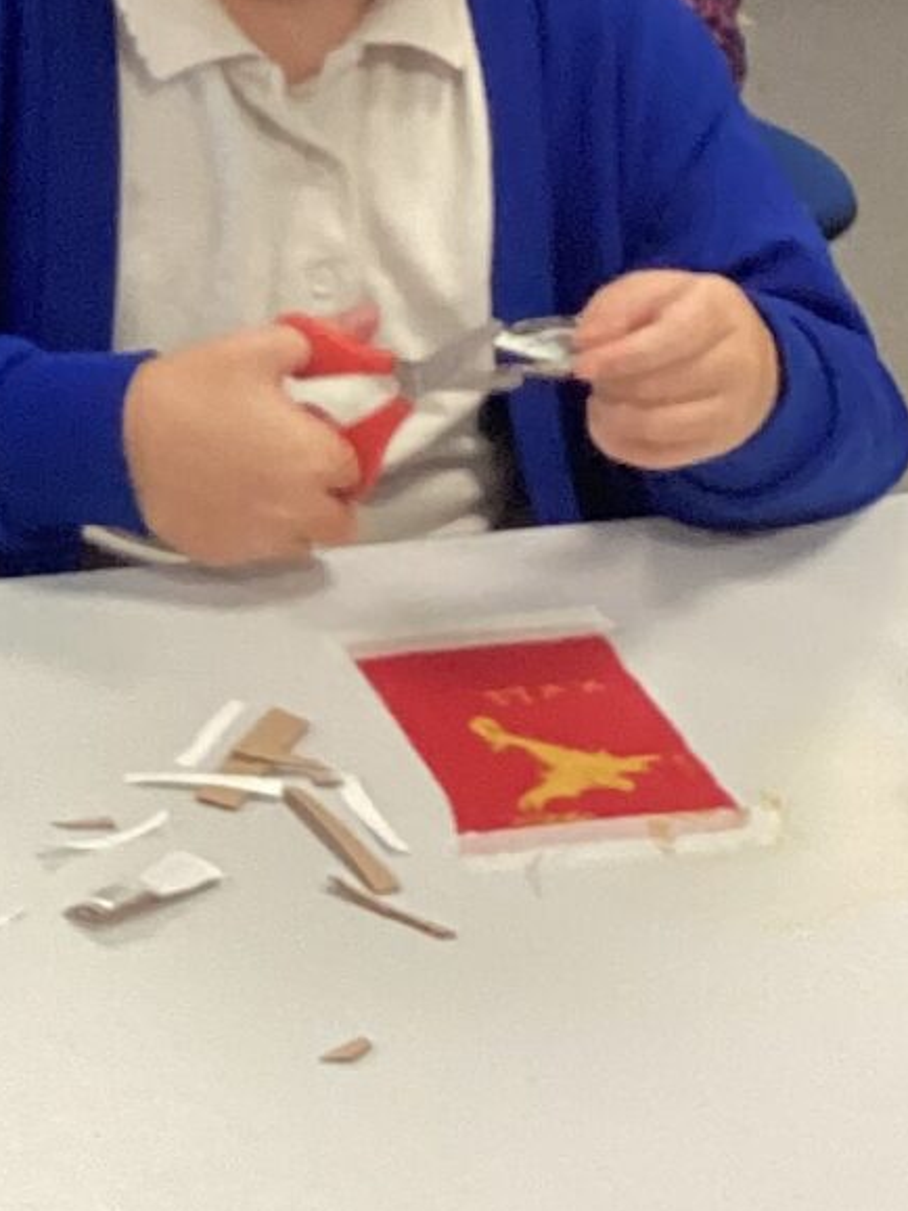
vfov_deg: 14.4
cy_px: 485
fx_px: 4793
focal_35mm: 137
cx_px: -312
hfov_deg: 10.6
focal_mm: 3.3
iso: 160
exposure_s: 1/60
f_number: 2.4
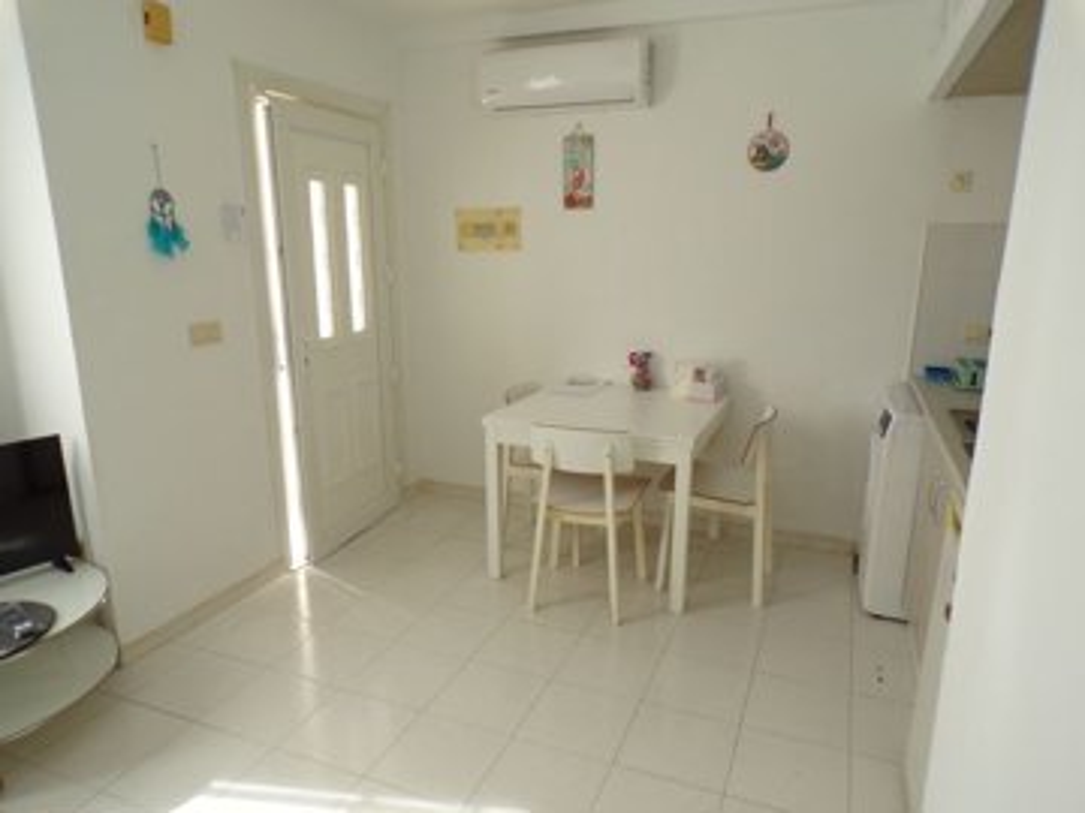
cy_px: 406
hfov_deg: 71.6
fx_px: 752
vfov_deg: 56.8
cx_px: 542
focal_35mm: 24
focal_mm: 4.3
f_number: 3
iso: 100
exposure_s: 1/50
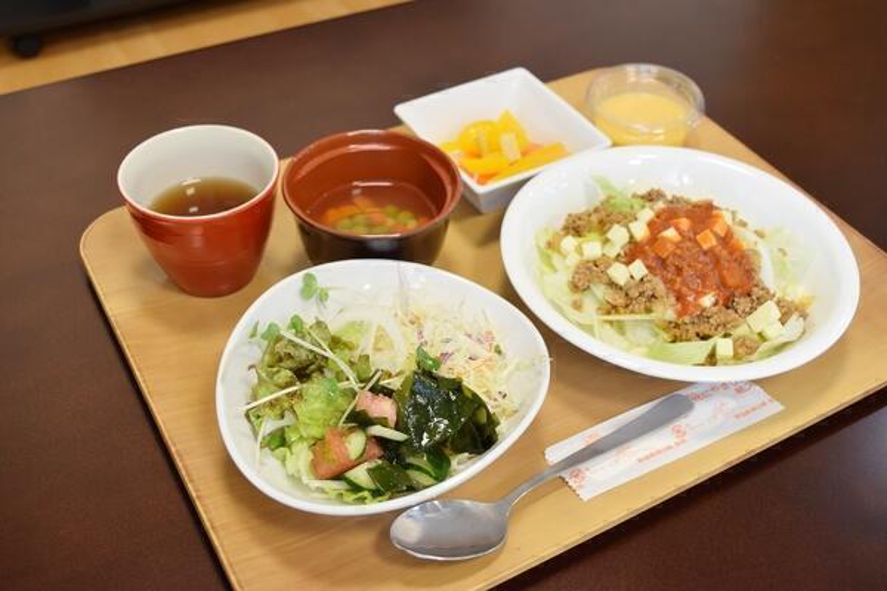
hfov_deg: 46.4
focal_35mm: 42
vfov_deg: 31.9
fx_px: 1035
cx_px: 444
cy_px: 296
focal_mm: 28
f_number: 6.3
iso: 800
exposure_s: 1/100
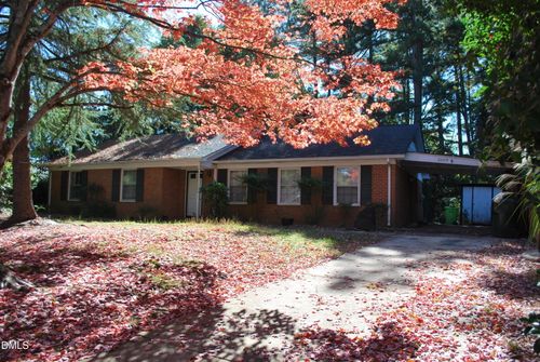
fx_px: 406
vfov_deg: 48.1
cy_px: 181
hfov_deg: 67.3
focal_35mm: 27
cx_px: 270
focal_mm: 18
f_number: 5.6
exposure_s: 1/125
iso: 100
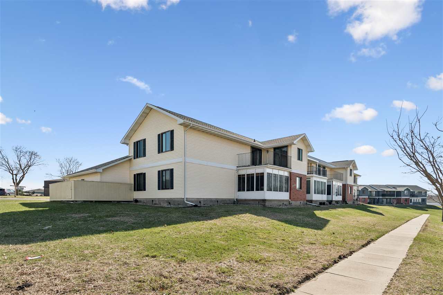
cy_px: 148
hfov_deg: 93.3
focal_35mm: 17
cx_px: 222
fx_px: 209
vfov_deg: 70.4
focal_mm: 17
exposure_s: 1/2000
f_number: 8
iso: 400
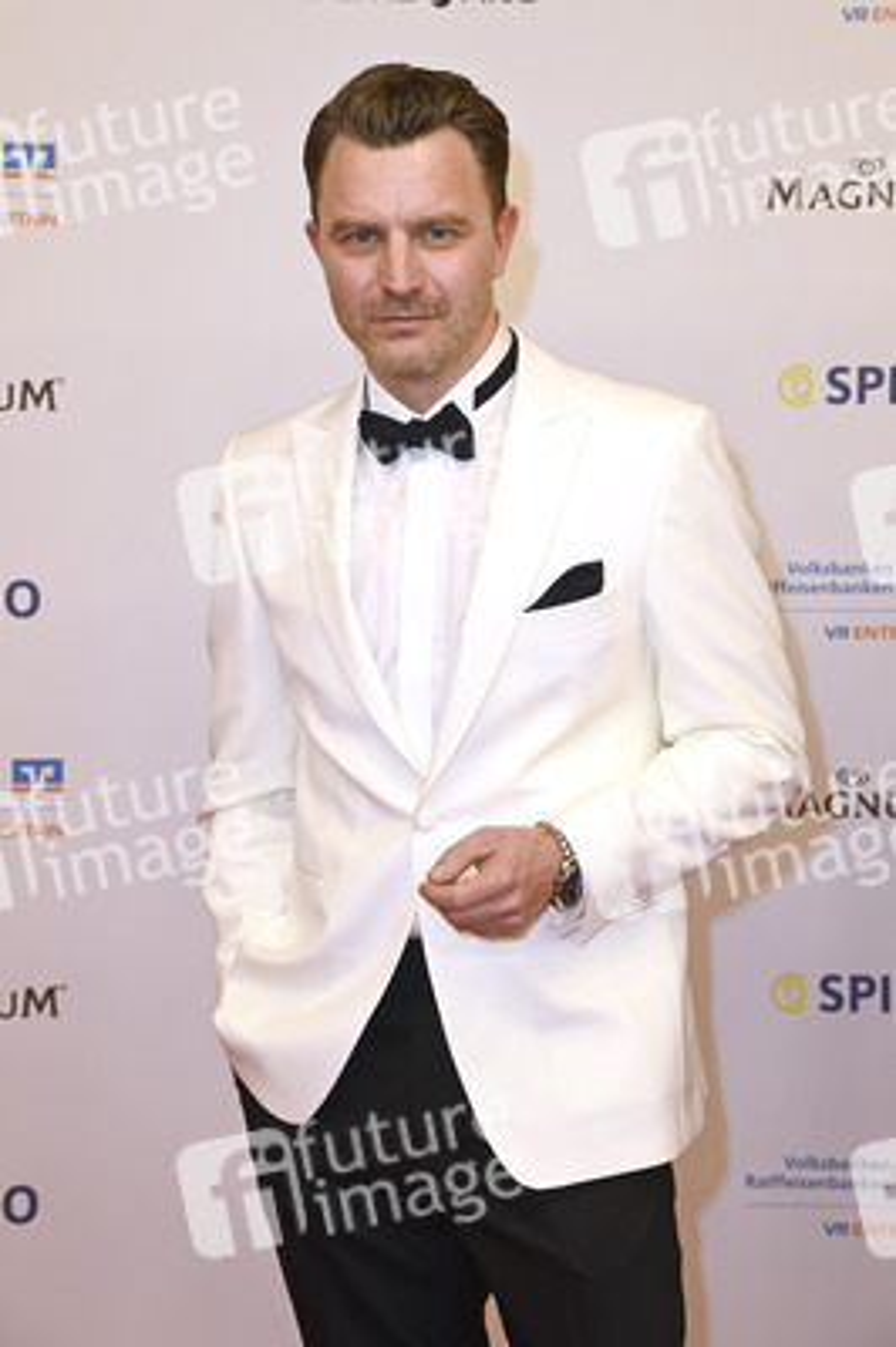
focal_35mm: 78
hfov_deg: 17.5
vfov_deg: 26.0
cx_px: 448
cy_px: 674
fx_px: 2917
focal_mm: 78
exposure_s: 1/200
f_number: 7.1
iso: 640
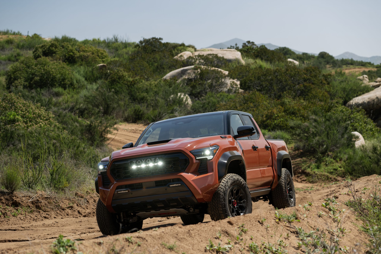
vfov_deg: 16.7
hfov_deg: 24.8
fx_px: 868
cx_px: 190
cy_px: 127
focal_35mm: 82
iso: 160
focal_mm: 82
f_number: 4.5
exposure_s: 1/500
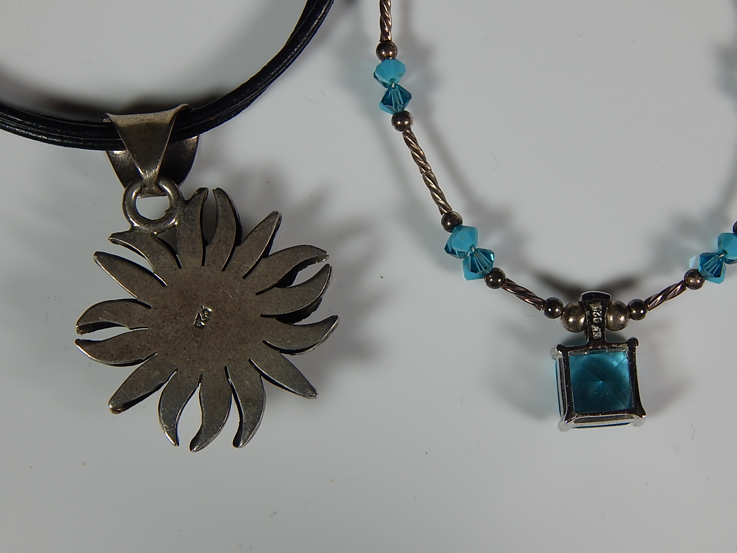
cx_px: 368
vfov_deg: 15.9
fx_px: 1980
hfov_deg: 21.1
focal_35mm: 93
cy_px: 276
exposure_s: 1/100
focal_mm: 16.6
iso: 125
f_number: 4.4
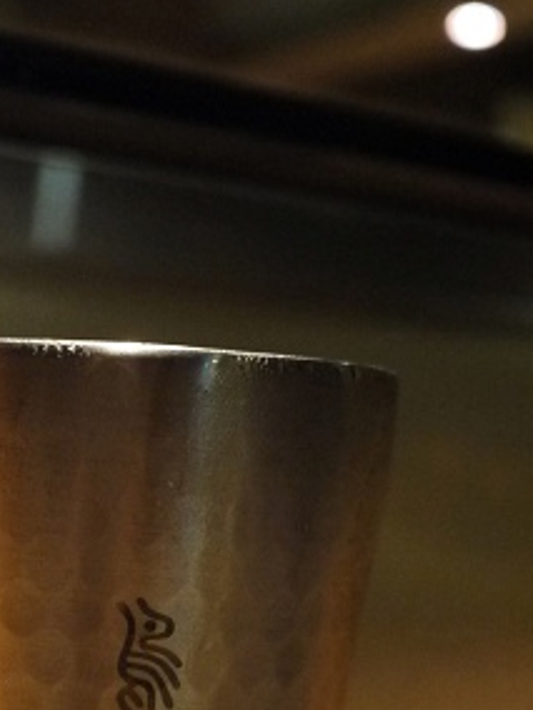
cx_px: 93
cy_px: 778
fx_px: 1293
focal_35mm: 63
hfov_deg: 22.9
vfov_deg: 28.0
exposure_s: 1/50
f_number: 2.5
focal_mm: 14
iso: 800
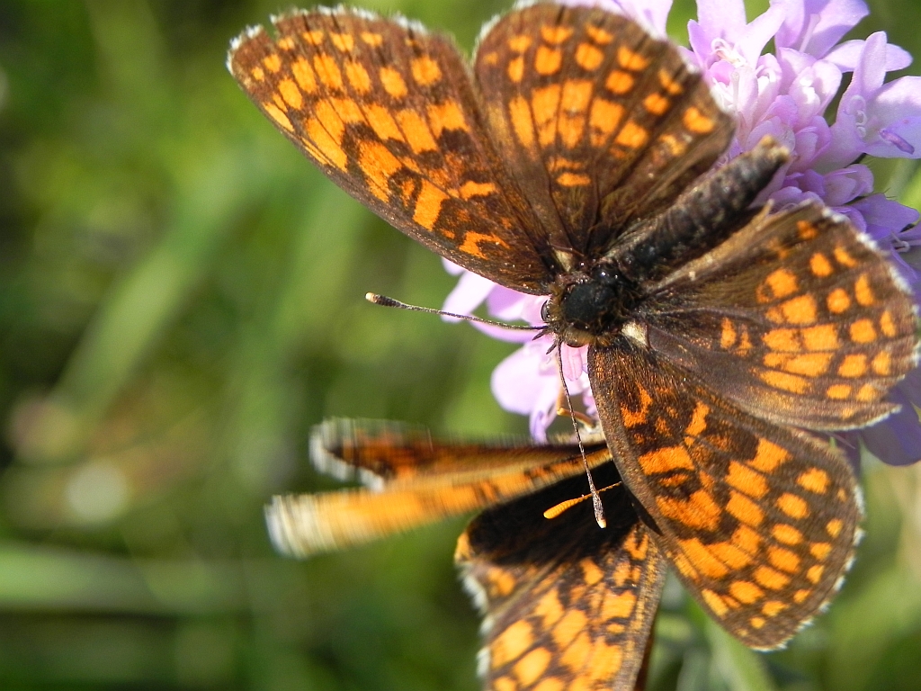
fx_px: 2794
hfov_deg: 18.7
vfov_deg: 14.1
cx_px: 460
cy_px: 346
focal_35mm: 105
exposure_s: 1/538
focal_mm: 18.8
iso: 160
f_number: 4
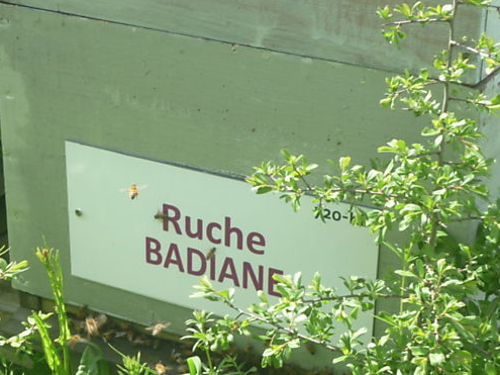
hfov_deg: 20.2
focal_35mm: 97
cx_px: 197
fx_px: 1401
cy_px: 283
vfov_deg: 15.2
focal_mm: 9.9
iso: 80
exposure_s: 1/200
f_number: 3.6
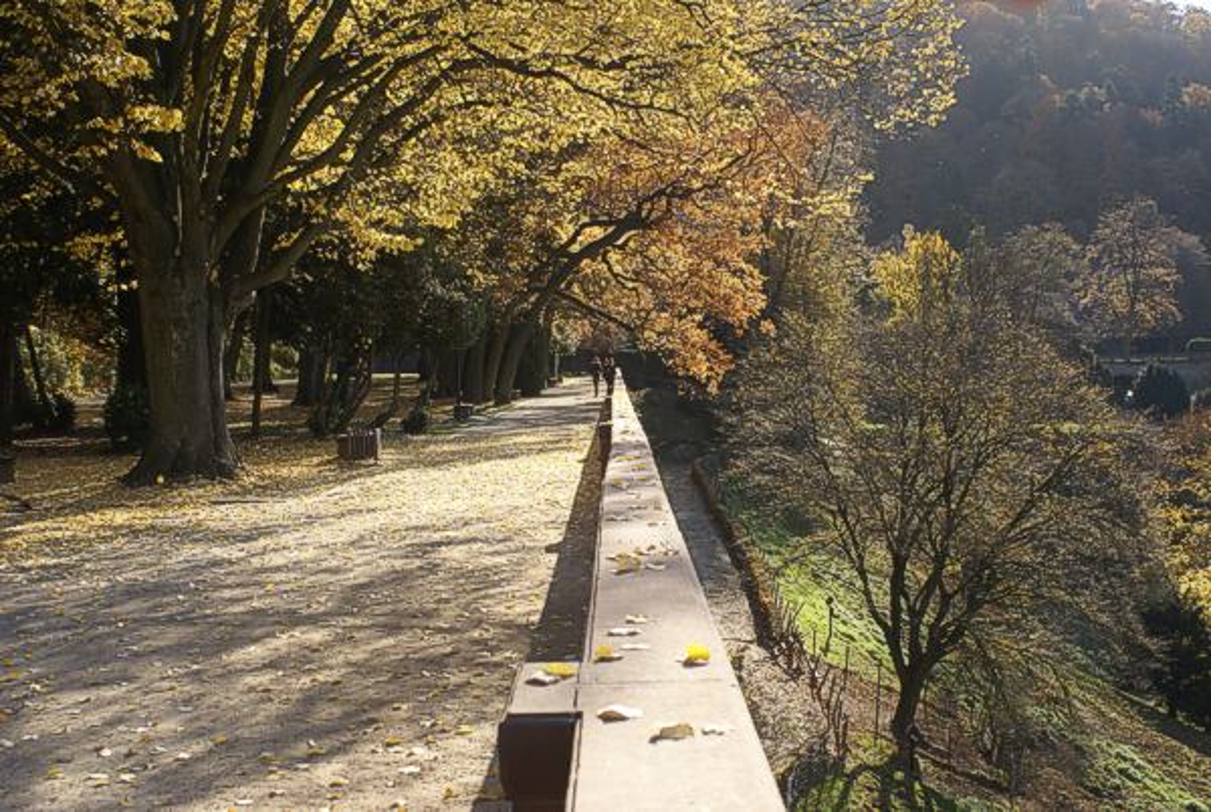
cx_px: 606
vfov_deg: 32.0
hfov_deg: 46.3
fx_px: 1415
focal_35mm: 42
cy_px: 406
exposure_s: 1/80
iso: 100
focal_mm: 28
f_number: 6.3
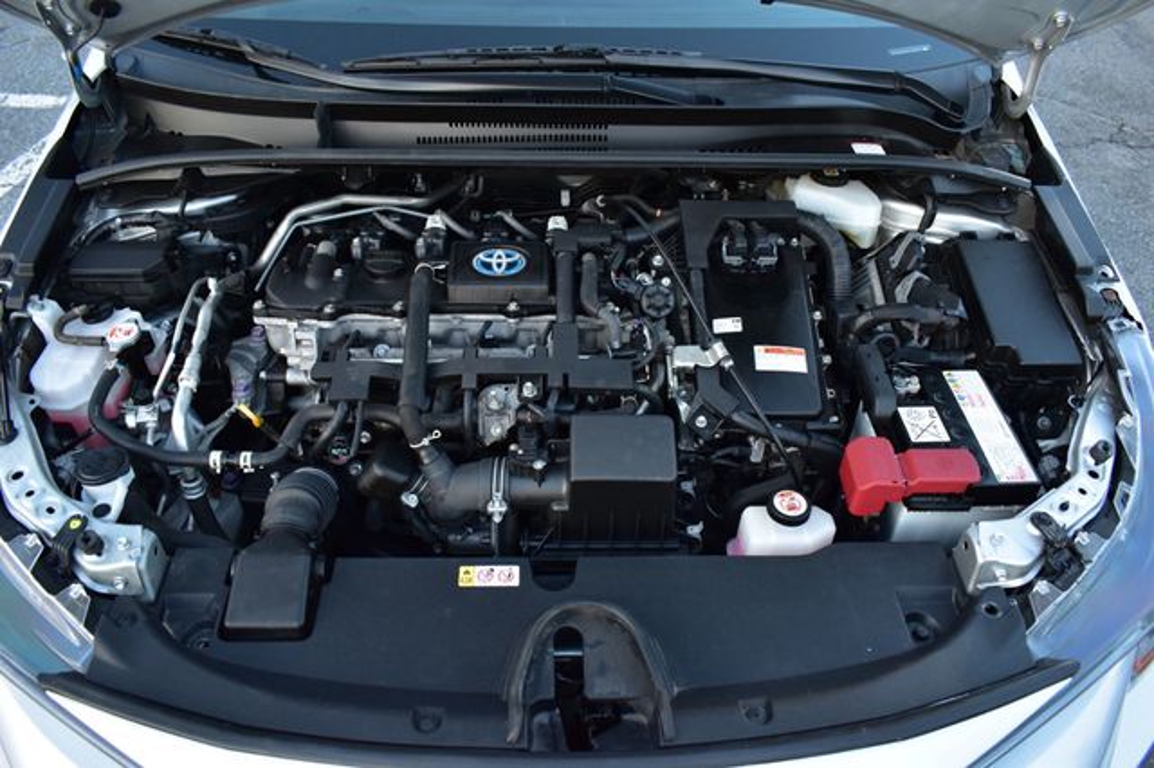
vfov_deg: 47.9
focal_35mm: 27
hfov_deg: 67.4
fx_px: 865
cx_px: 577
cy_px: 384
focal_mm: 18
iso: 800
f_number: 6.3
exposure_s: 1/15
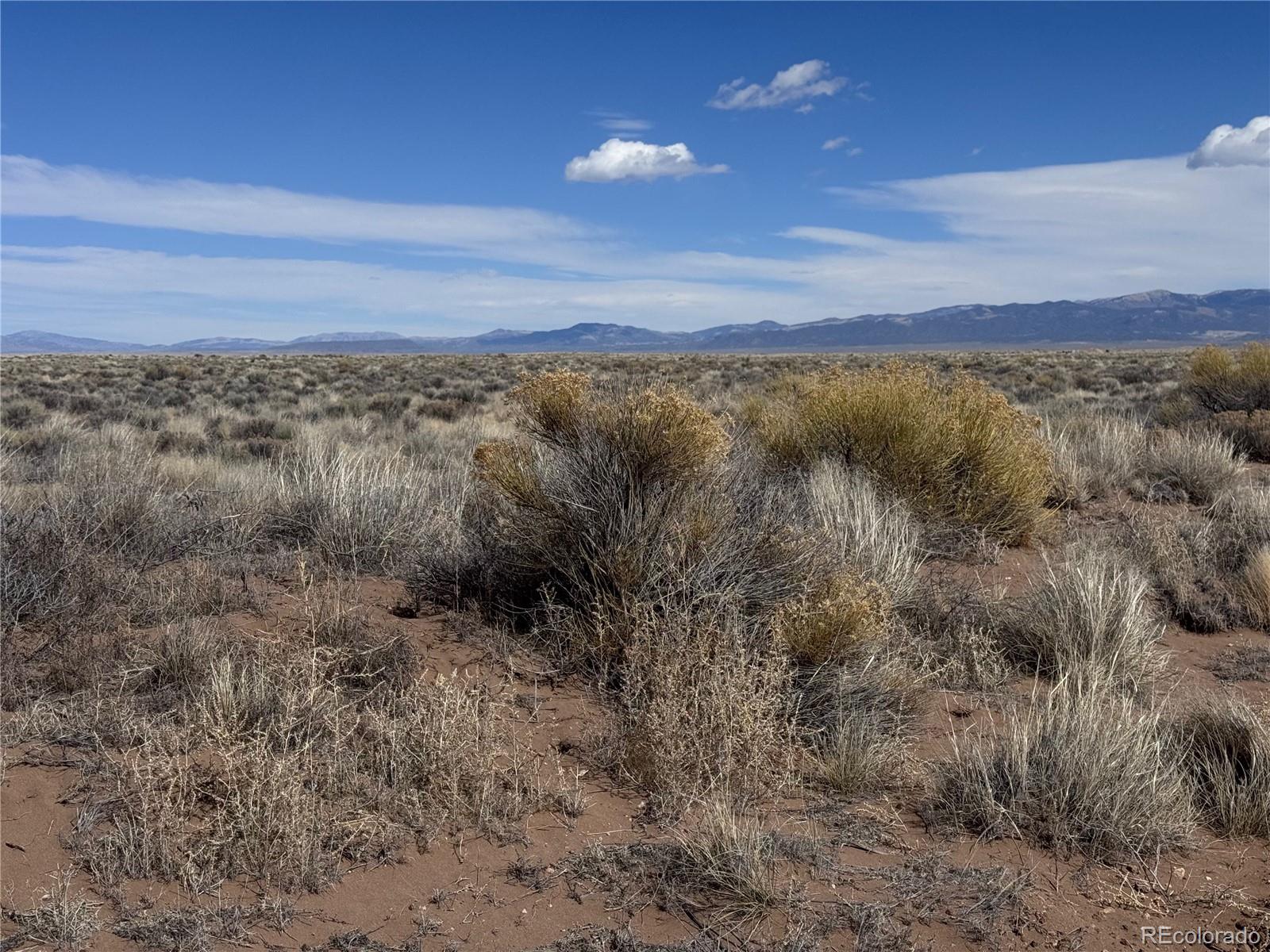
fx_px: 1761
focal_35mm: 48
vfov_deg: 30.3
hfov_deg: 39.7
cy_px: 476
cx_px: 635
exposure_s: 1/9009
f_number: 1.78
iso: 64
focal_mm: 6.76
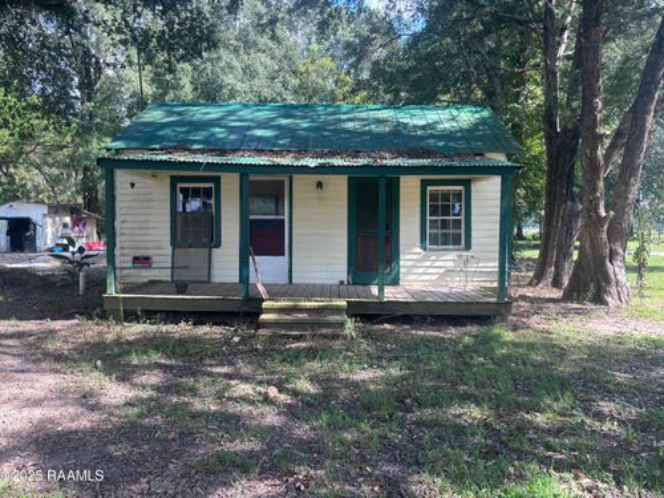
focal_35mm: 26
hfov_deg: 67.3
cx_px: 332
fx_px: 499
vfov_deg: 53.1
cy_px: 249
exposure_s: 1/373
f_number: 1.6
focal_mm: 5.96
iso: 50
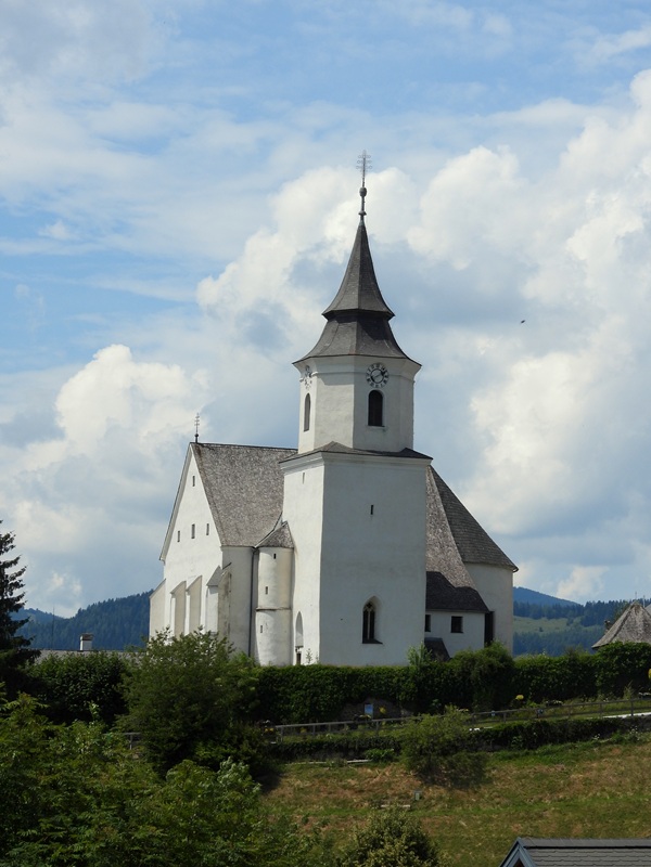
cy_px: 434
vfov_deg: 20.7
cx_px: 326
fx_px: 2382
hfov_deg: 15.6
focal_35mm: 95
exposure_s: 1/2000
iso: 100
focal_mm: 17
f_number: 4
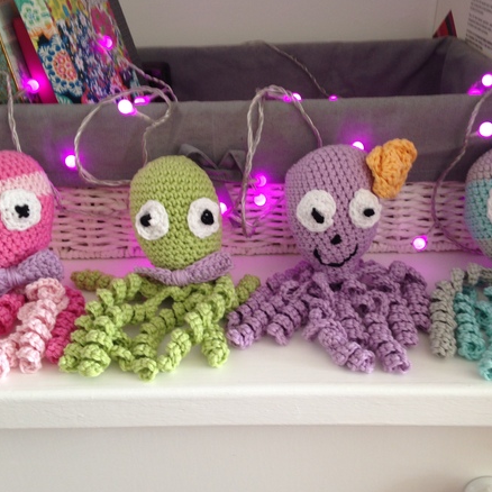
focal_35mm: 40
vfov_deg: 41.9
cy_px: 244
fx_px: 643
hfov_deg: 41.8
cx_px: 279
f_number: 2.4
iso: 50
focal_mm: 4.12
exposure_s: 1/20
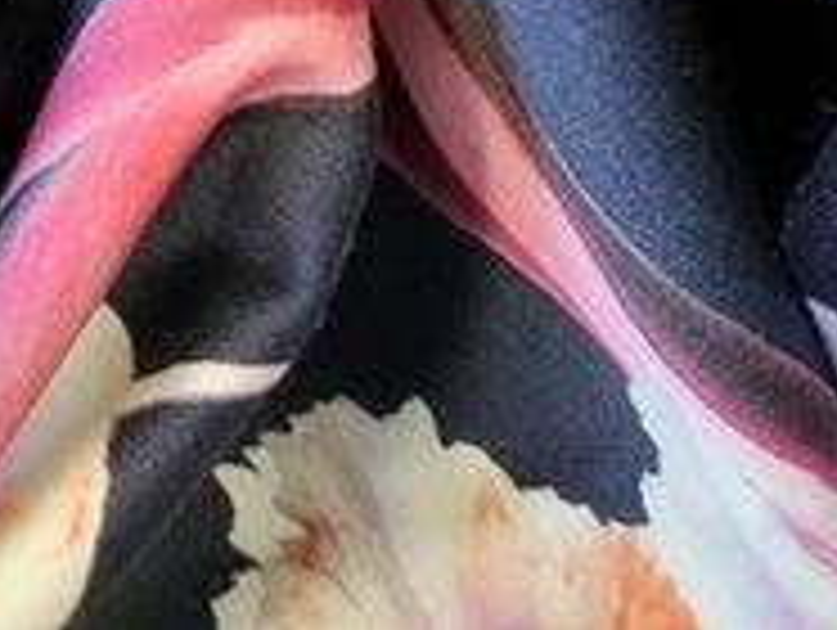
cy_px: -634
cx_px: -198
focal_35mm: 105
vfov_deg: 12.4
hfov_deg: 17.7
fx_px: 2542
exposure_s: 1/100
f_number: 1.8
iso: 250
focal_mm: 4.25
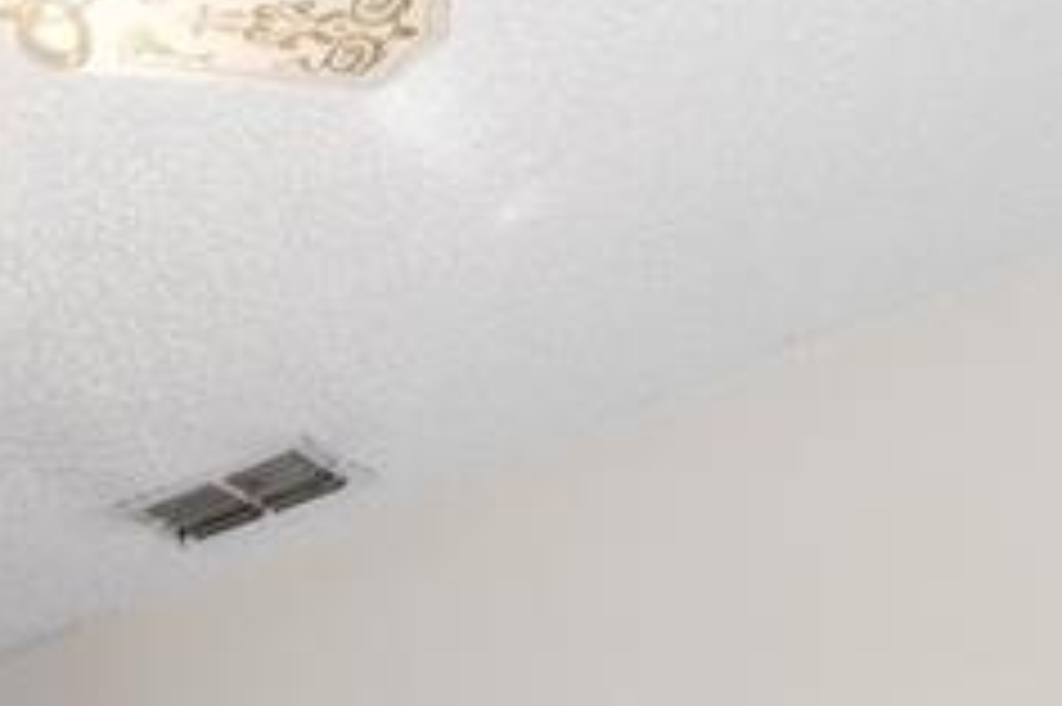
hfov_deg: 25.1
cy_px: 1464
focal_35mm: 65
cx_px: -441
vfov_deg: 15.8
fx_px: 1916
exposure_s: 1/4
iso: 100
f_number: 8
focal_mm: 10
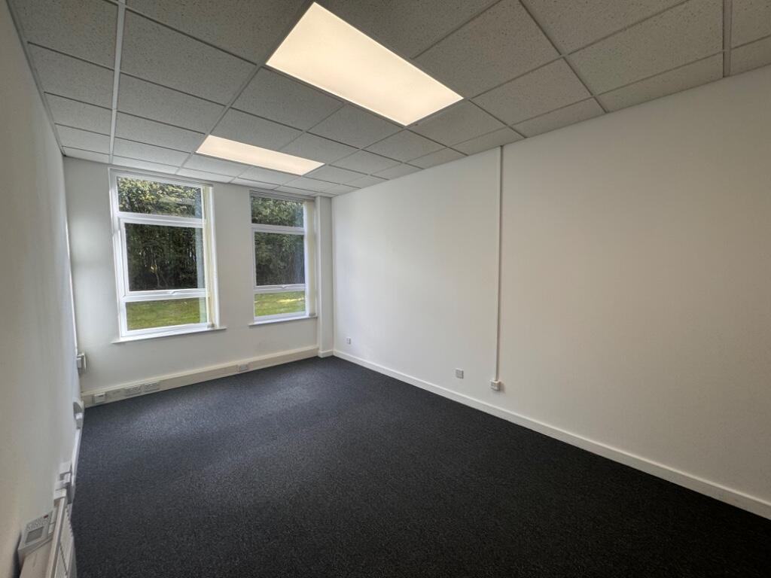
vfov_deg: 85.7
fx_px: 312
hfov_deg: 102.1
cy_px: 289
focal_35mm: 14
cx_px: 386
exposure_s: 1/124
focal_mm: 2.22
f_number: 2.2
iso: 40
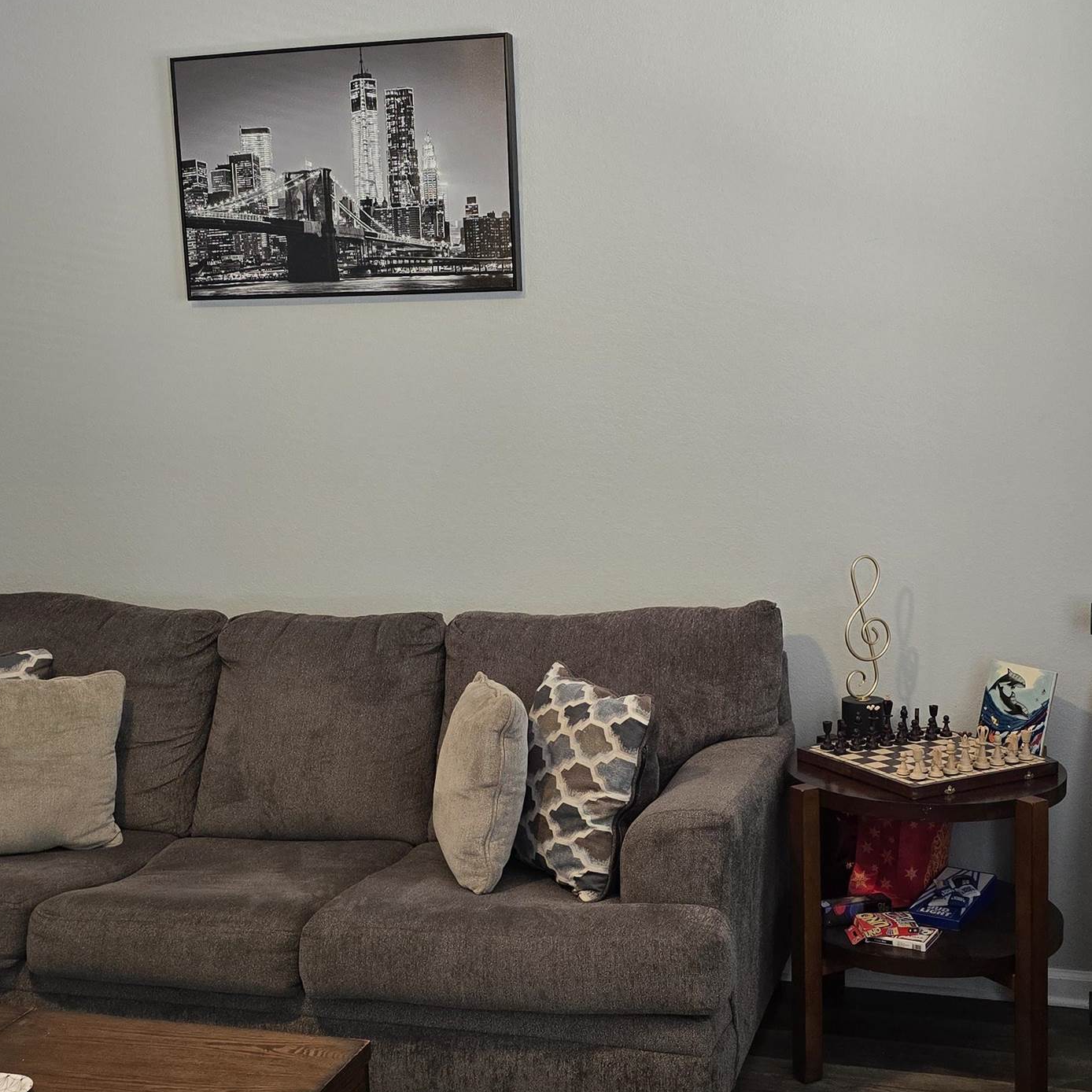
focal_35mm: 45
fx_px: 1606
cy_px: 558
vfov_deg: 37.6
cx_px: 604
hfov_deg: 37.5
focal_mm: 6.3
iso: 200
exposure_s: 1/120
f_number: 1.7
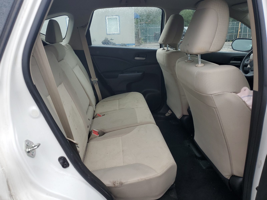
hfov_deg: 67.3
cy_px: 100
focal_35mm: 26
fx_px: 201
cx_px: 134
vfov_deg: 53.1
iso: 50
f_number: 1.5
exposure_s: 1/303
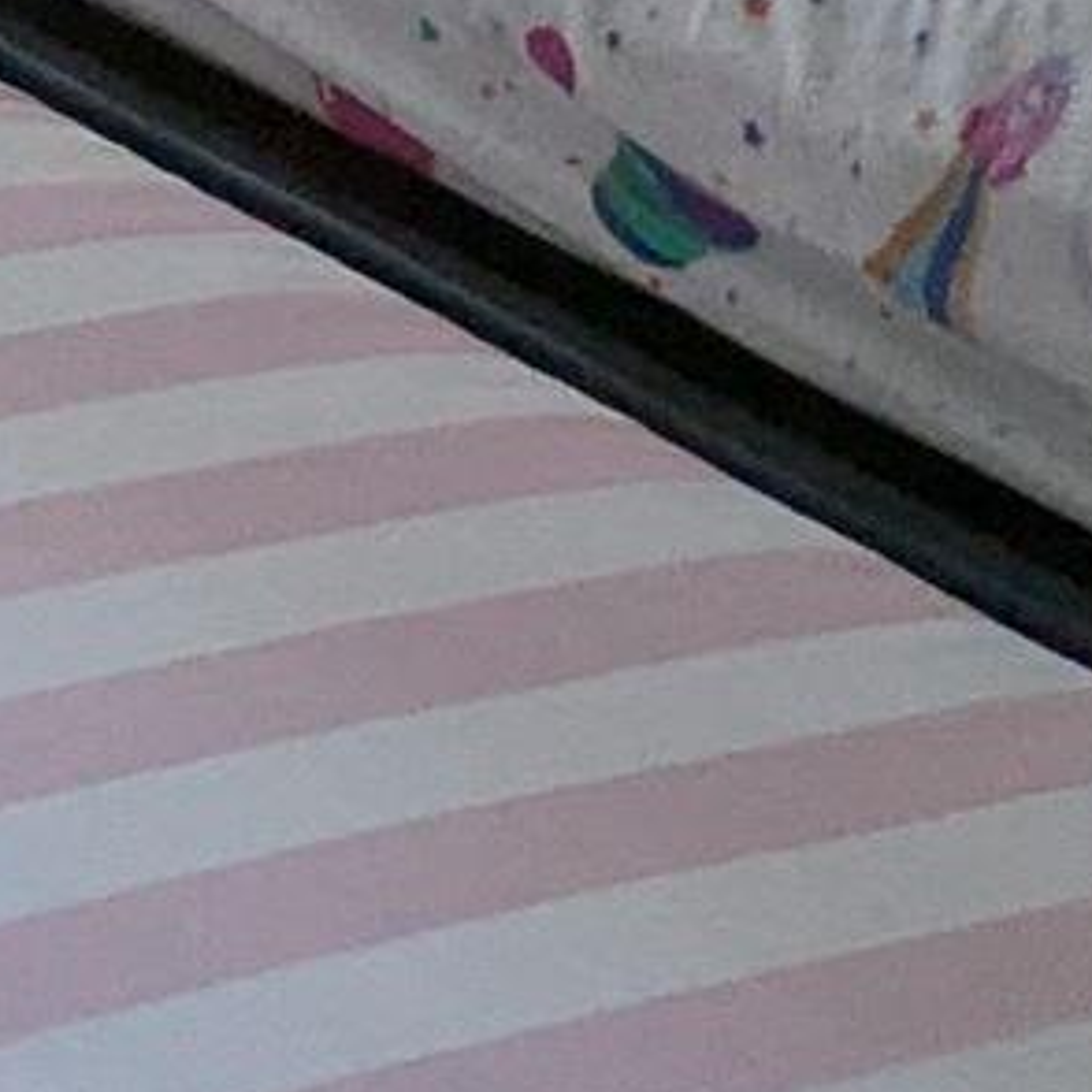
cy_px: -2693
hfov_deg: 6.8
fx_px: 8244
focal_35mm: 231
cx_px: -2307
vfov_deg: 6.6
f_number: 1.89
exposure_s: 1/120
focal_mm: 5.43
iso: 83
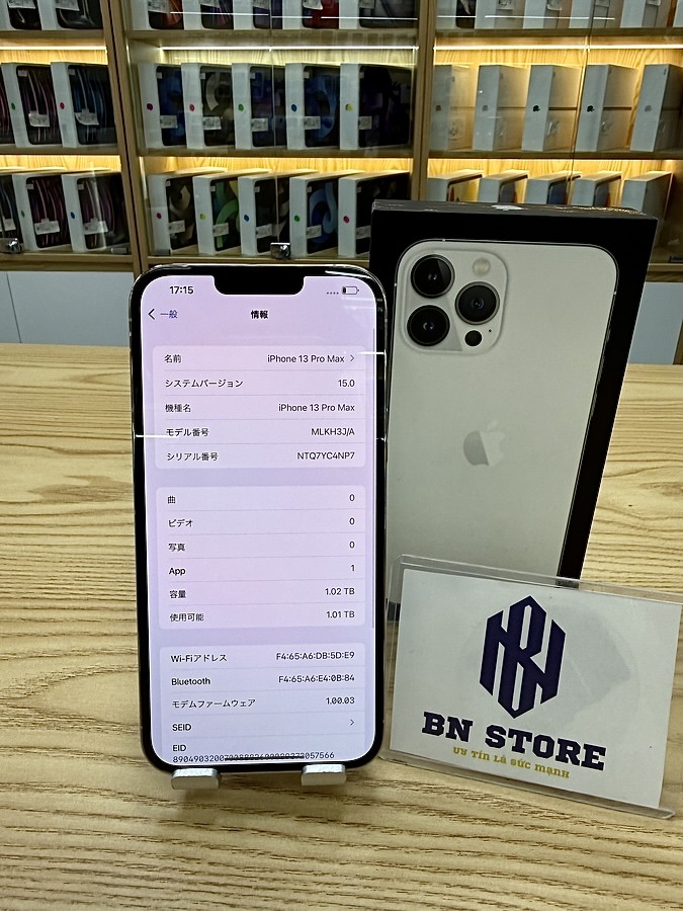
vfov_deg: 71.6
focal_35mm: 24
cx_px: 342
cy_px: 456
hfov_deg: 56.8
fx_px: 631
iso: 64
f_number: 2.2
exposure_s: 1/120
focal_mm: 2.22
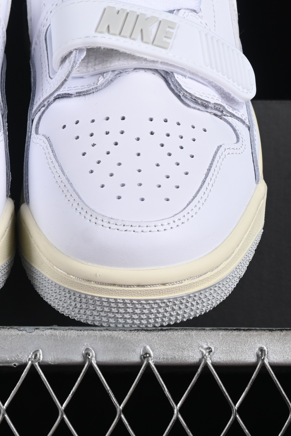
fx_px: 2122
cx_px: 16
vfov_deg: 11.7
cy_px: 115
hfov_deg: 7.8
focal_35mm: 175
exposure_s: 1/100
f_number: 8
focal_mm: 50
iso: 160
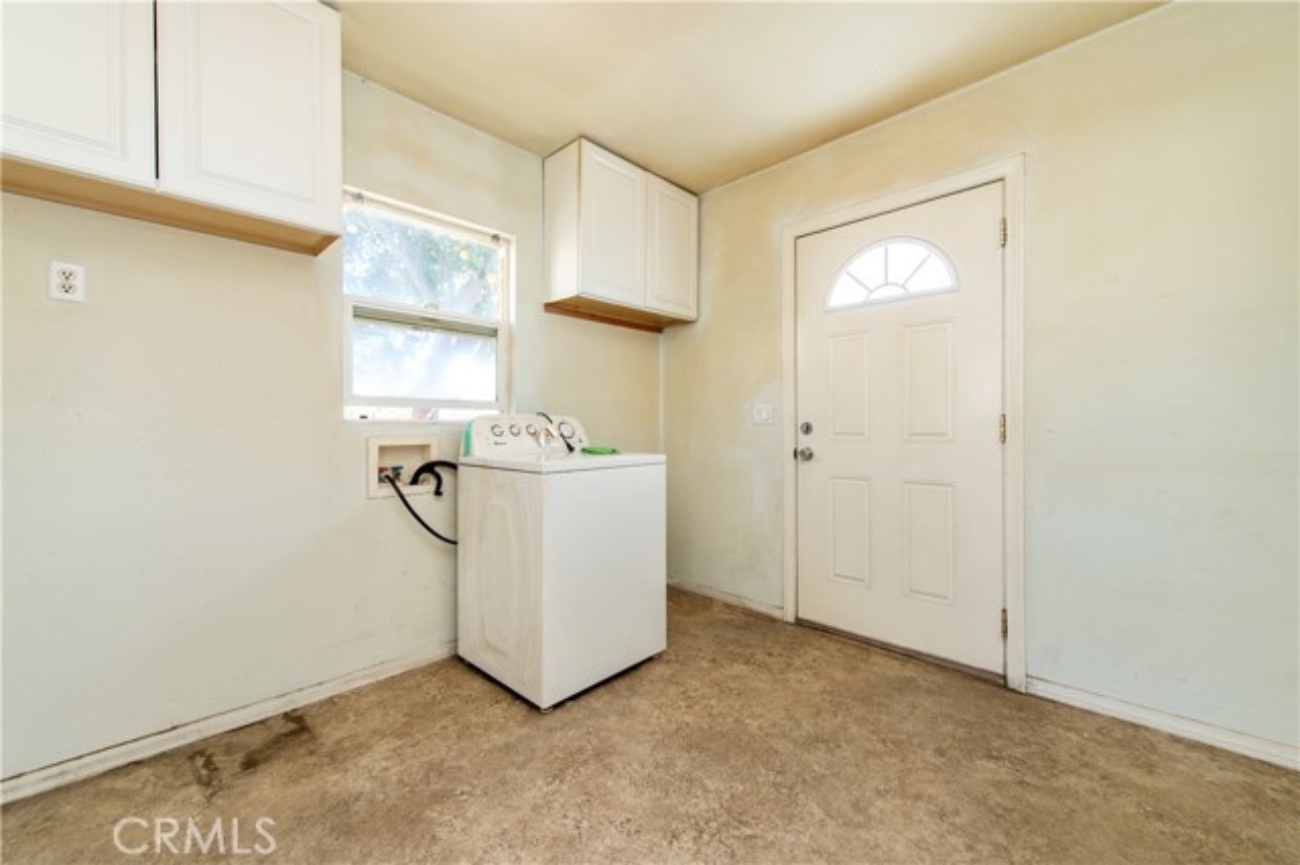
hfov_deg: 104.3
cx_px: 650
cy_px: 432
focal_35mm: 14
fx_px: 505
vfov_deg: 81.1
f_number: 4
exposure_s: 1/60
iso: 450
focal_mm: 14
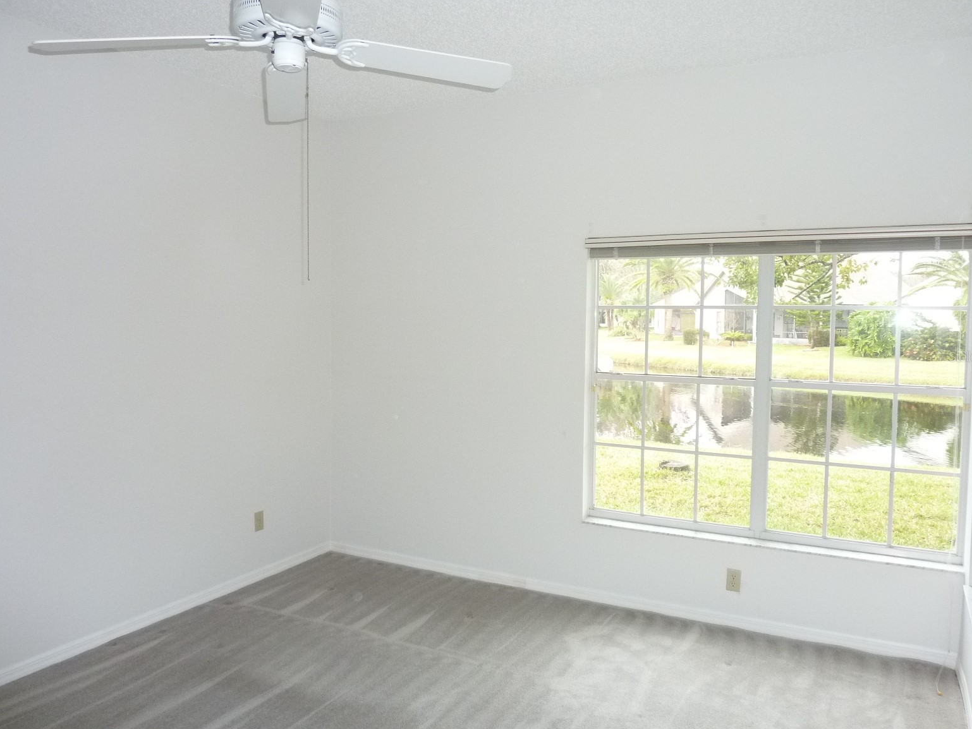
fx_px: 730
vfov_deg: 53.1
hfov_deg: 67.3
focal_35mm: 26
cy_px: 356
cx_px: 503
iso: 320
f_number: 3.3
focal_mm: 4.1
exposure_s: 1/30
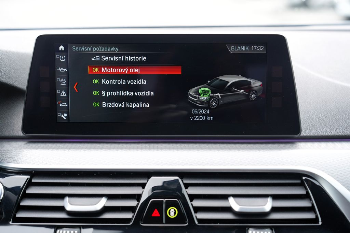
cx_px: 175
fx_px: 554
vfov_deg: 23.8
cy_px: 116
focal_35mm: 57
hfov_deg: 35.0
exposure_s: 1/60
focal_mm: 57
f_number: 4
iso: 320
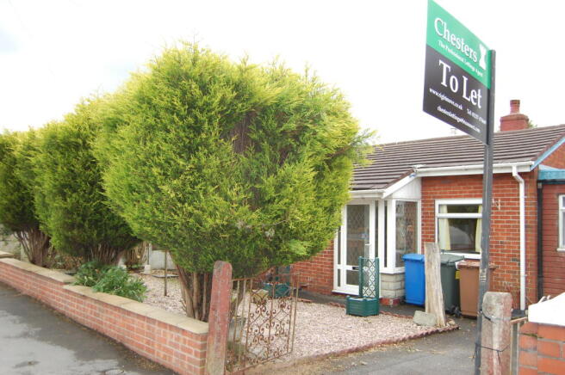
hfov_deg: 62.0
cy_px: 188
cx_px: 282
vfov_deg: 43.5
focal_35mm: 30
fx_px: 470
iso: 400
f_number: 4
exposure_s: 1/500
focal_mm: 20
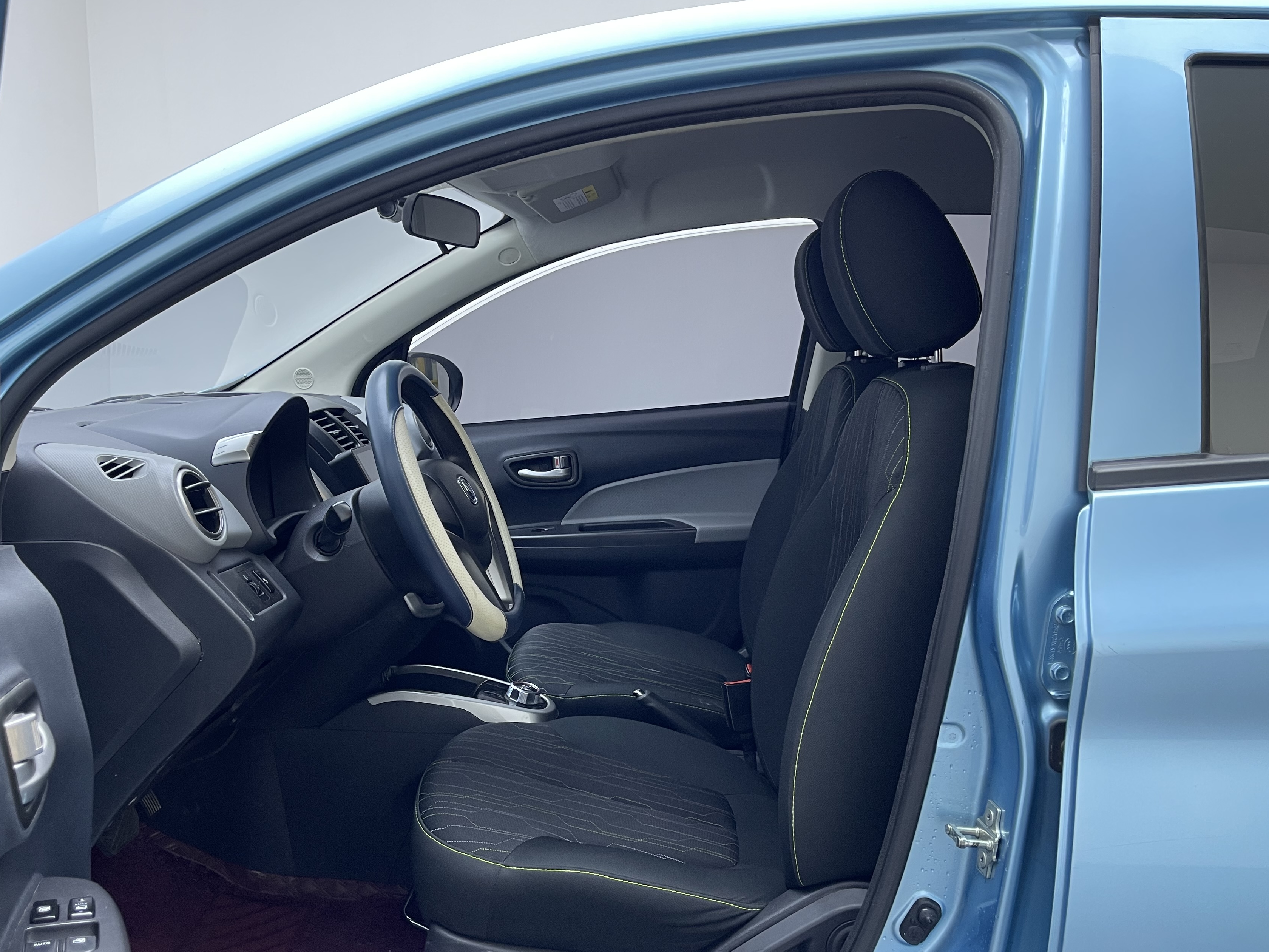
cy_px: 530
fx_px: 1100
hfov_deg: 59.7
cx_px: 548
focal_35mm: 30
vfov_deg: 46.7
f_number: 1.6
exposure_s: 1/50
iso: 100
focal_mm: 5.1
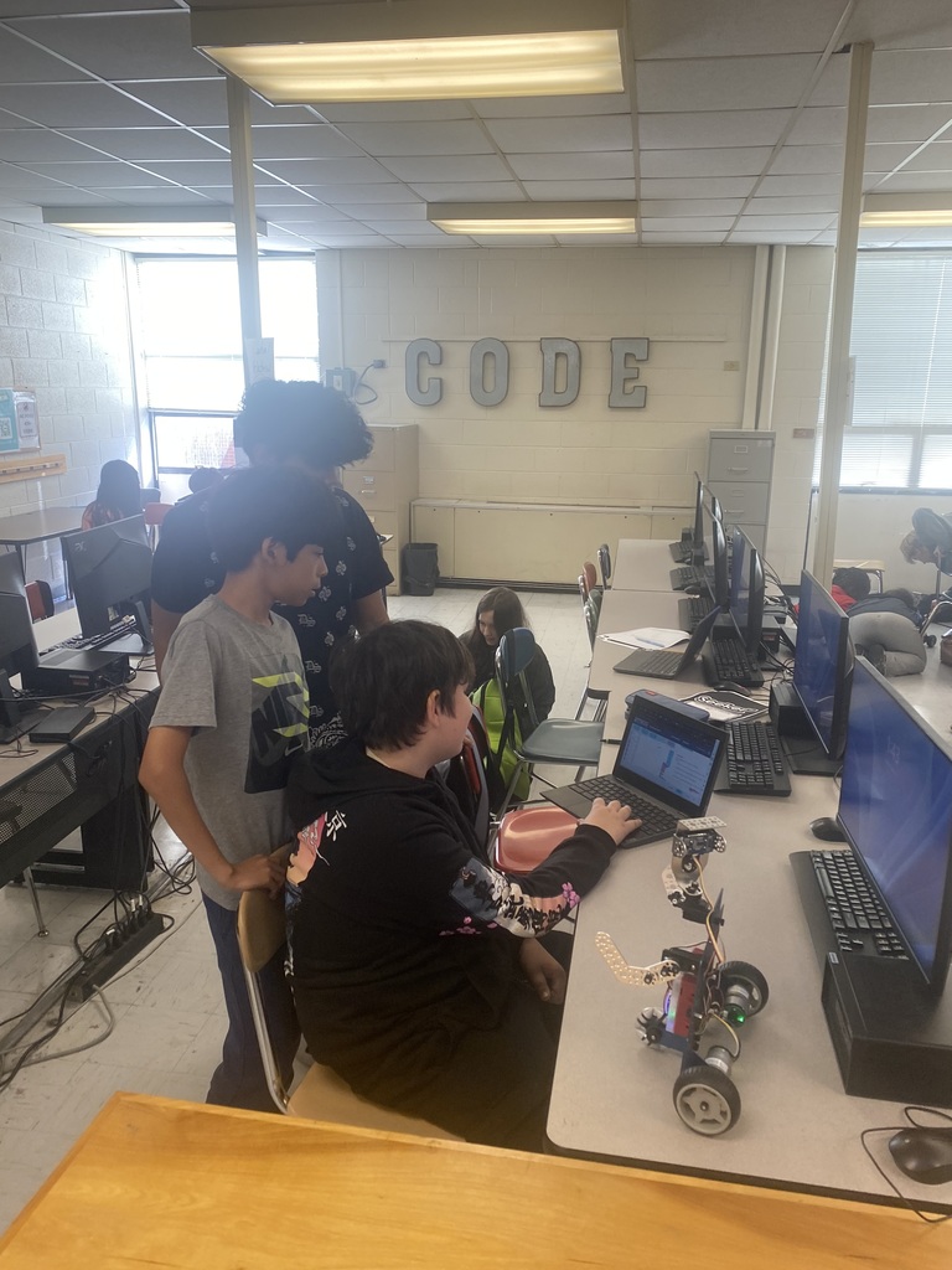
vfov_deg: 67.3
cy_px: 635
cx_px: 476
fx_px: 953
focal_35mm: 26
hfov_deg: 53.1
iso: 100
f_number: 1.8
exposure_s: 1/120
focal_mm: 4.25
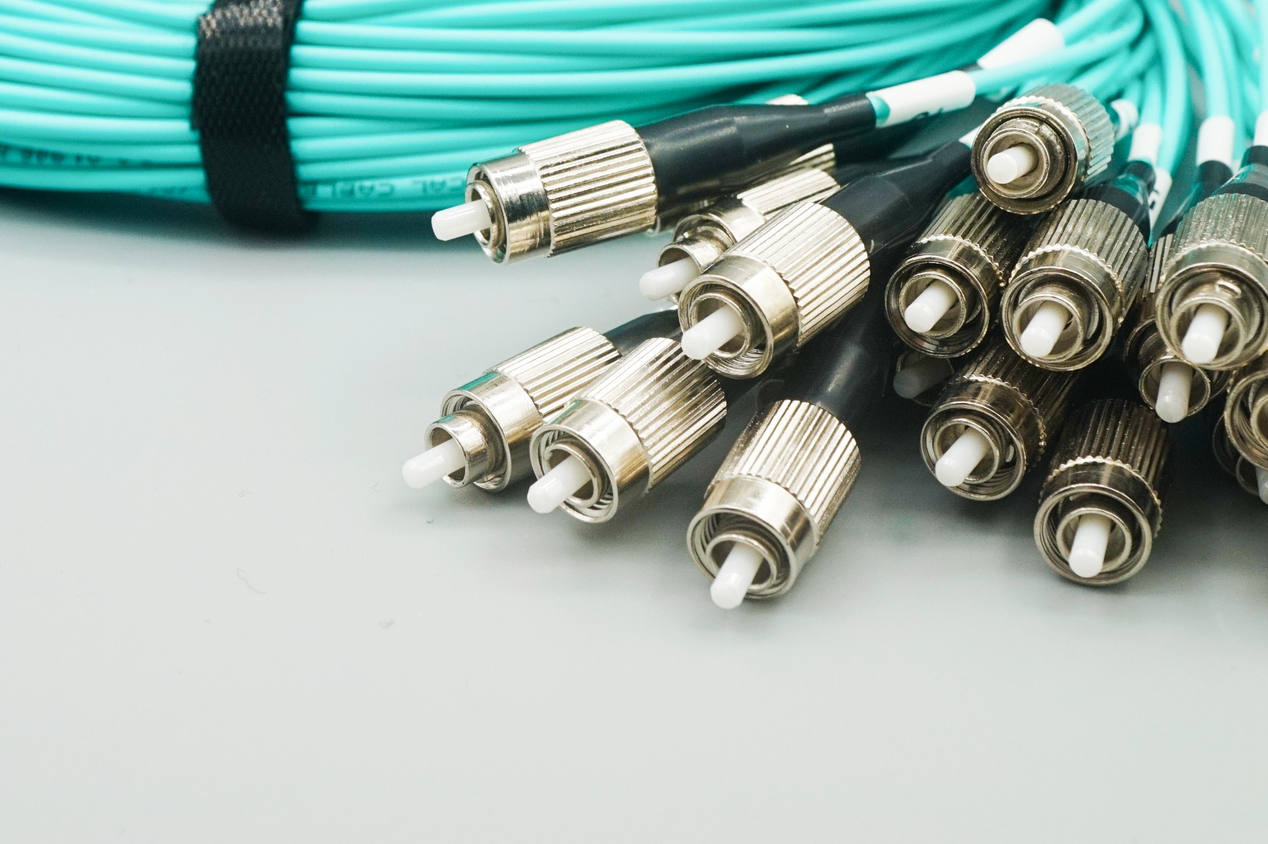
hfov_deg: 25.7
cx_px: 576
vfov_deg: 17.2
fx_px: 2781
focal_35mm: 79
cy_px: 202
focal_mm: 30
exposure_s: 1/250
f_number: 8
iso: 320
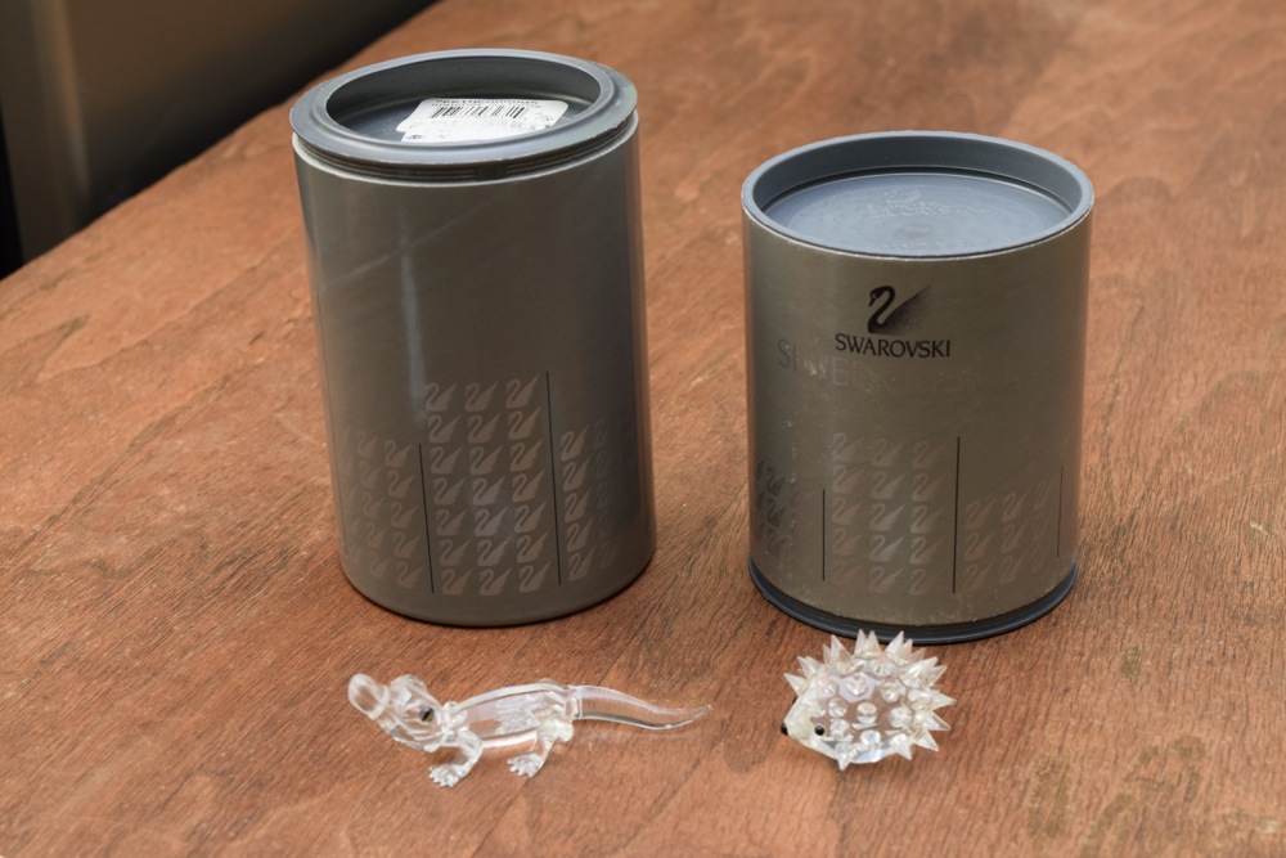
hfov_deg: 29.2
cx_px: 643
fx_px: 2465
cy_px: 429
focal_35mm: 69
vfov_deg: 19.7
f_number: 8
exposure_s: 1/60
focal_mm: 46
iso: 800
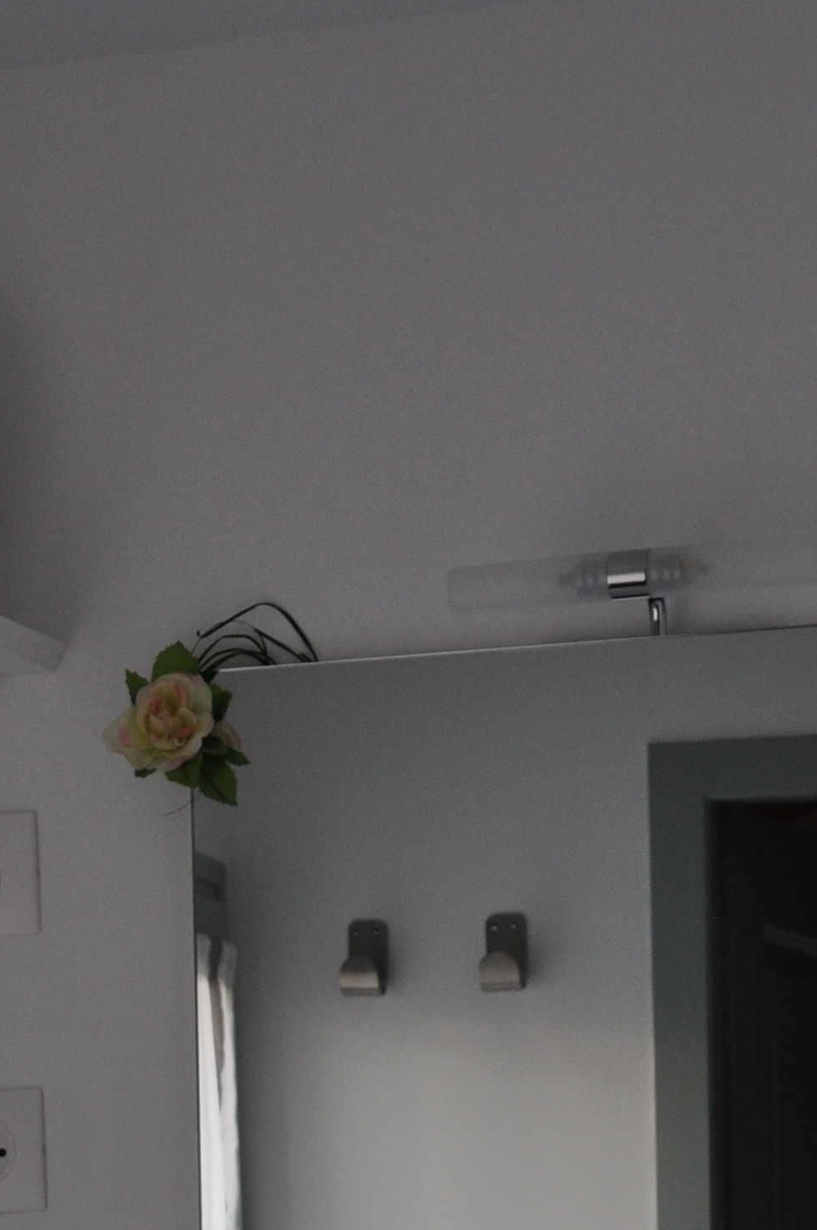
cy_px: 1790
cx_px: -151
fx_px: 4199
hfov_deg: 10.9
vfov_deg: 15.5
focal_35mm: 123
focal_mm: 28
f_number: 5.6
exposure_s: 1/125
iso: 400
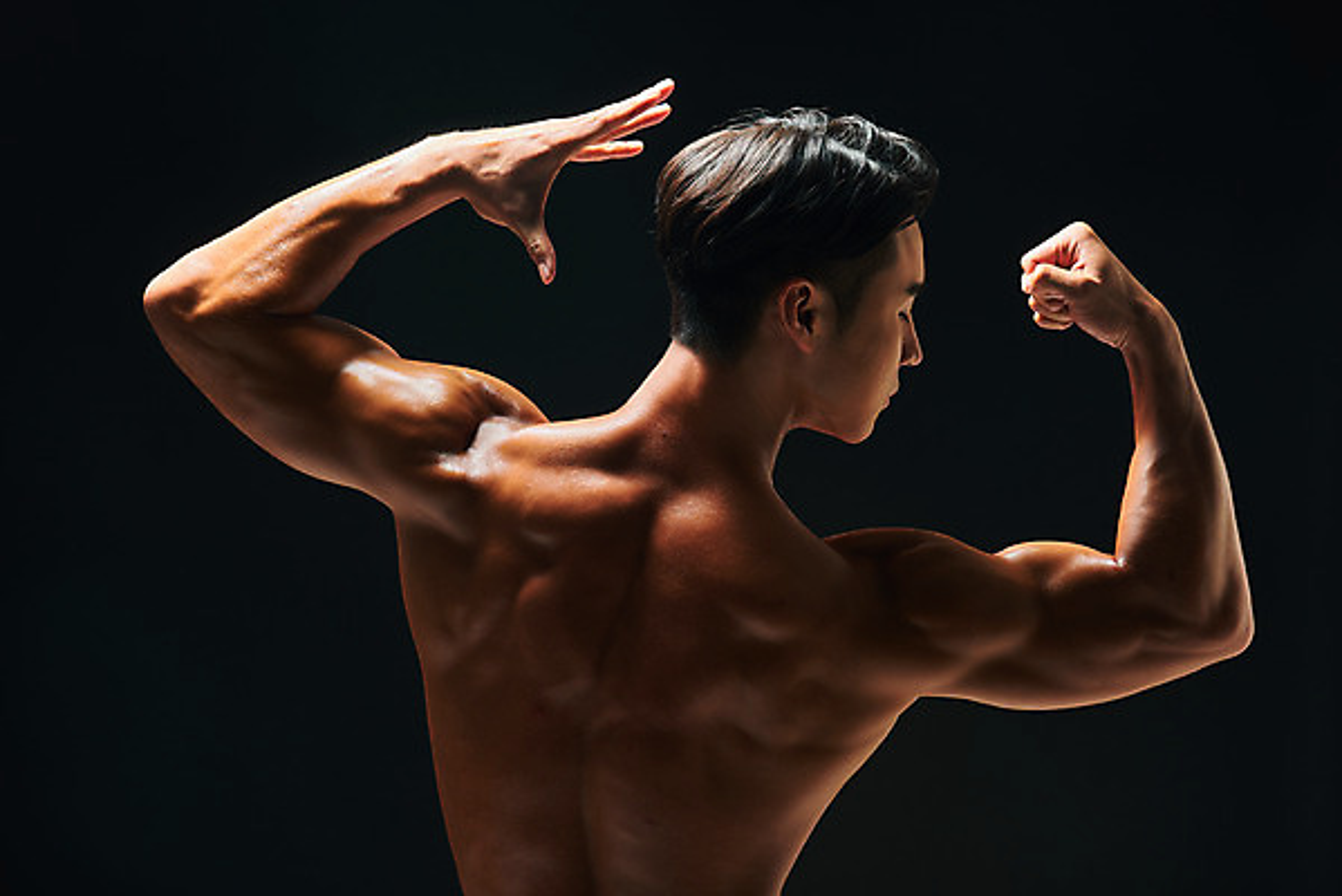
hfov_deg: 13.2
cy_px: 448
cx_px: 671
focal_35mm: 155
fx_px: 5781
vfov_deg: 8.9
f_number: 11
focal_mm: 155
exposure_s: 1/125
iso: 100
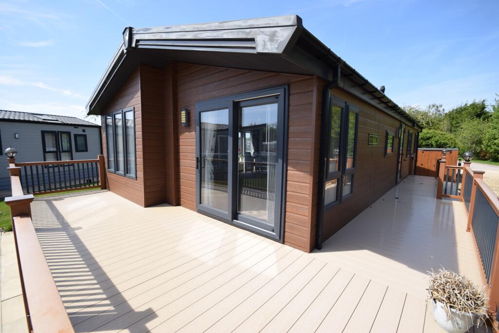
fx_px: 208
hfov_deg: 100.4
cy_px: 166
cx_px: 250
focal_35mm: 15
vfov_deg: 77.3
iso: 200
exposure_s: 1/320
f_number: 9
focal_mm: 10
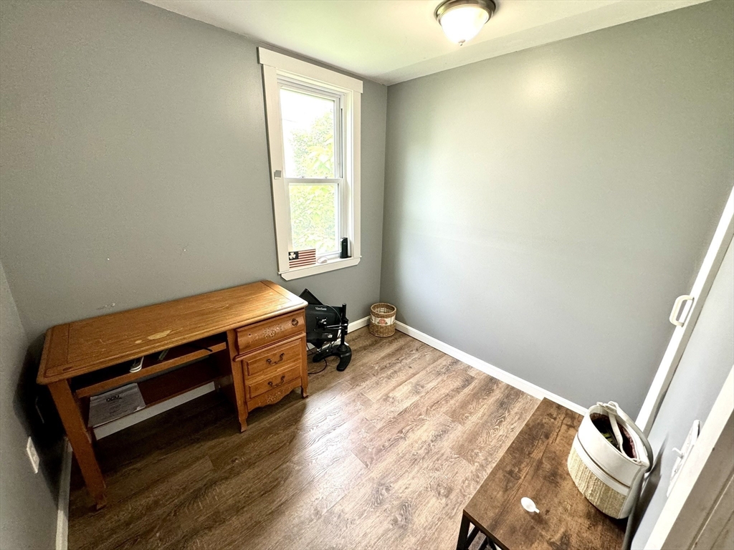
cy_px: 275
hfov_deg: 102.1
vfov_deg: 85.7
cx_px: 367
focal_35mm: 14
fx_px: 297
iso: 250
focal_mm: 2.22
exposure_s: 1/60
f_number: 2.2
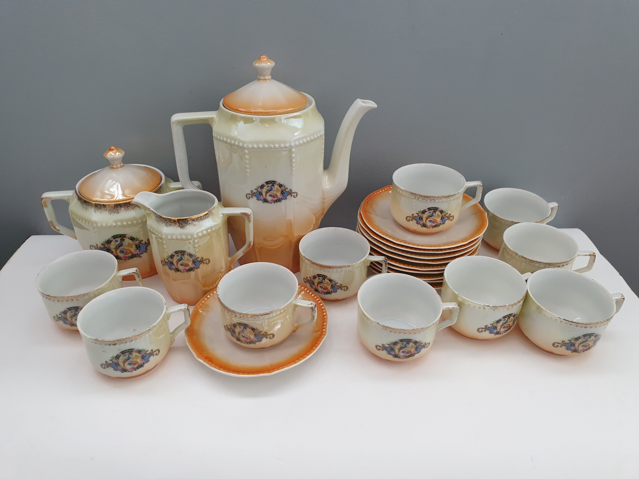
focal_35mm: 26
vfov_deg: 53.1
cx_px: 320
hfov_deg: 67.3
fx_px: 480
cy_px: 240
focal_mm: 4.3
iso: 200
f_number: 2.4
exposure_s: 1/50
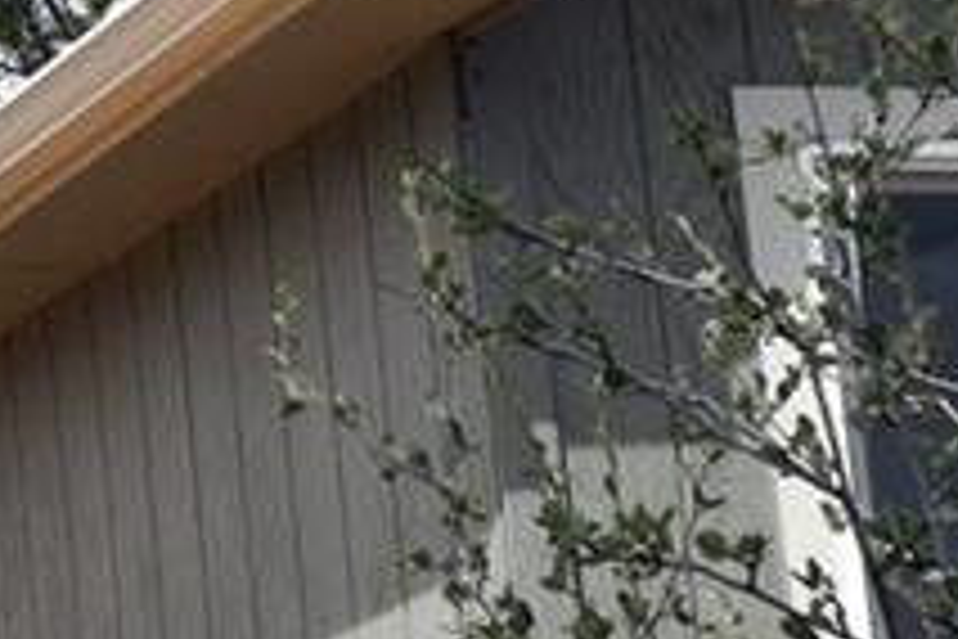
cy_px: -86
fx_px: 6912
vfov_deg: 5.3
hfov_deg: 7.6
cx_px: -954
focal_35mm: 260
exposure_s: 1/400
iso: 200
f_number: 10
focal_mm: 23
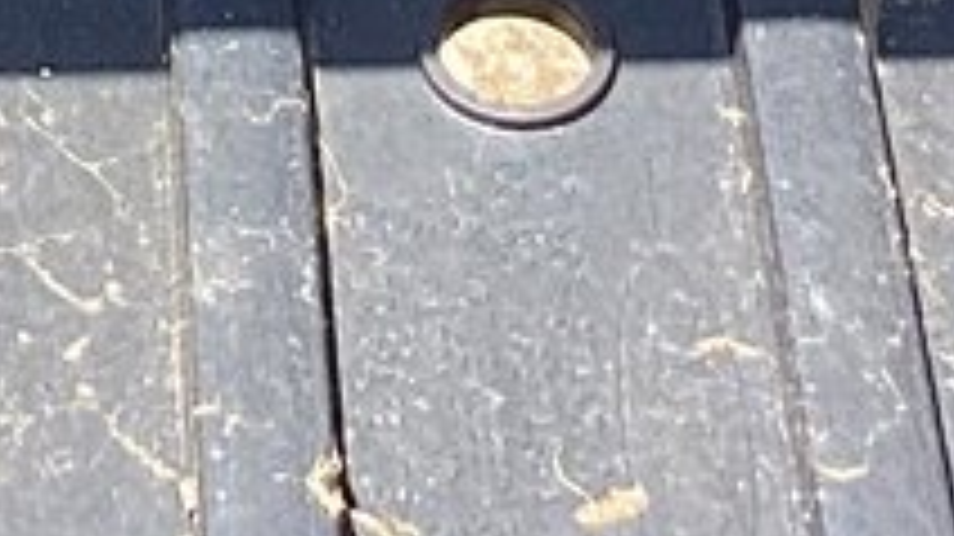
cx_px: 263
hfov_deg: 8.9
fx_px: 6093
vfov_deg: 4.5
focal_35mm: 241
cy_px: -1790
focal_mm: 3.3
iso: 25
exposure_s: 1/354
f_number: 2.4
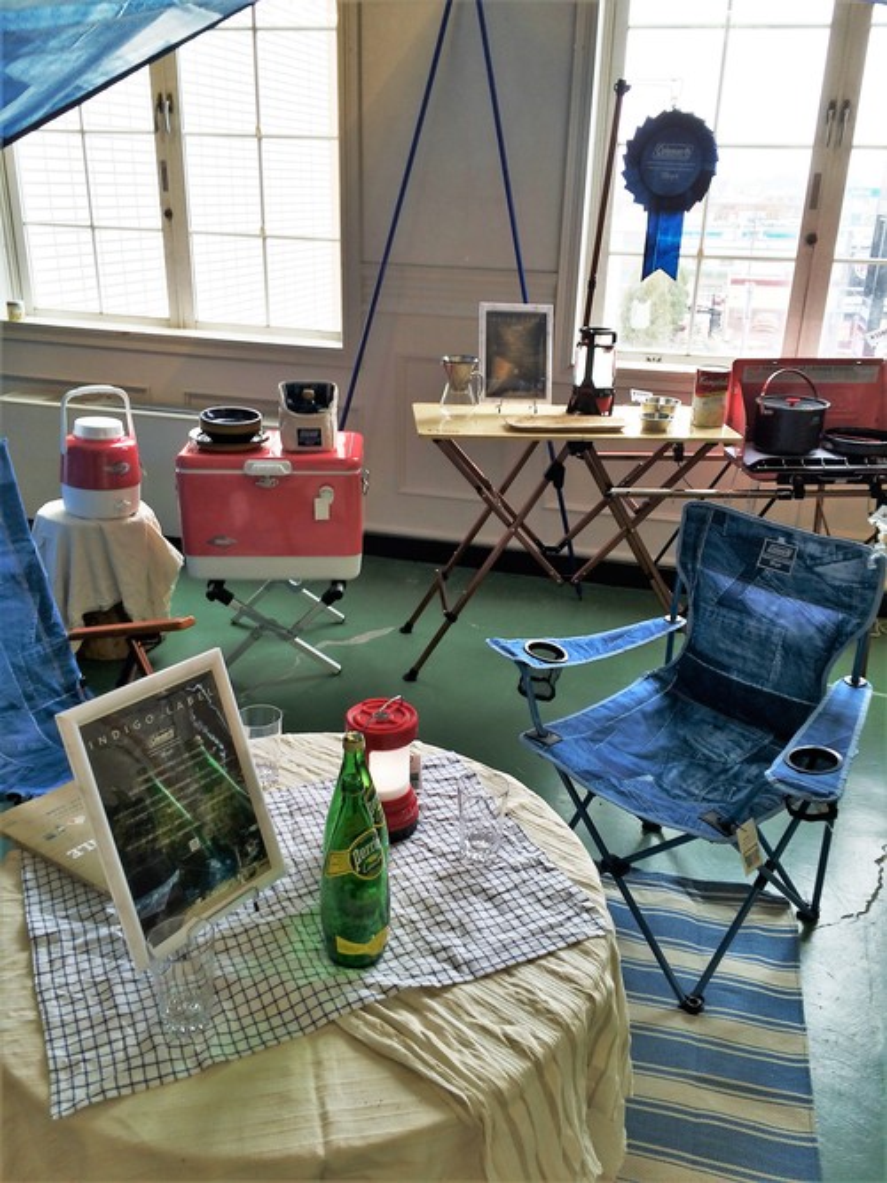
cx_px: 444
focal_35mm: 29
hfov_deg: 48.2
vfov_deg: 61.7
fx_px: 991
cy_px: 592
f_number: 2.2
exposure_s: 1/60
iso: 32
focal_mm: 4.15
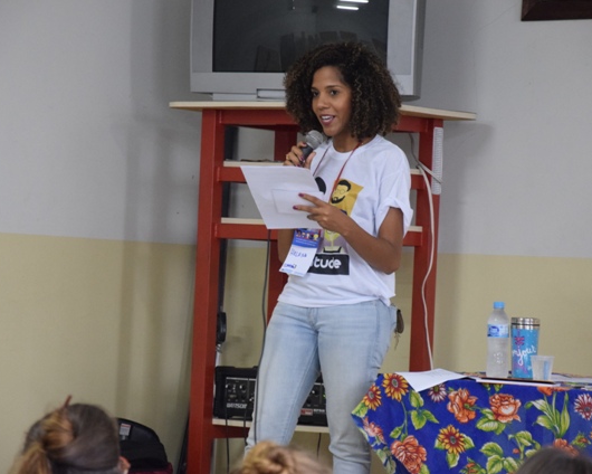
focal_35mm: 179
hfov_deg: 10.8
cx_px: 287
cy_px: 236
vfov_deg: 8.7
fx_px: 3129
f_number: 5.6
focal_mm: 105
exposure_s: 1/60
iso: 2200
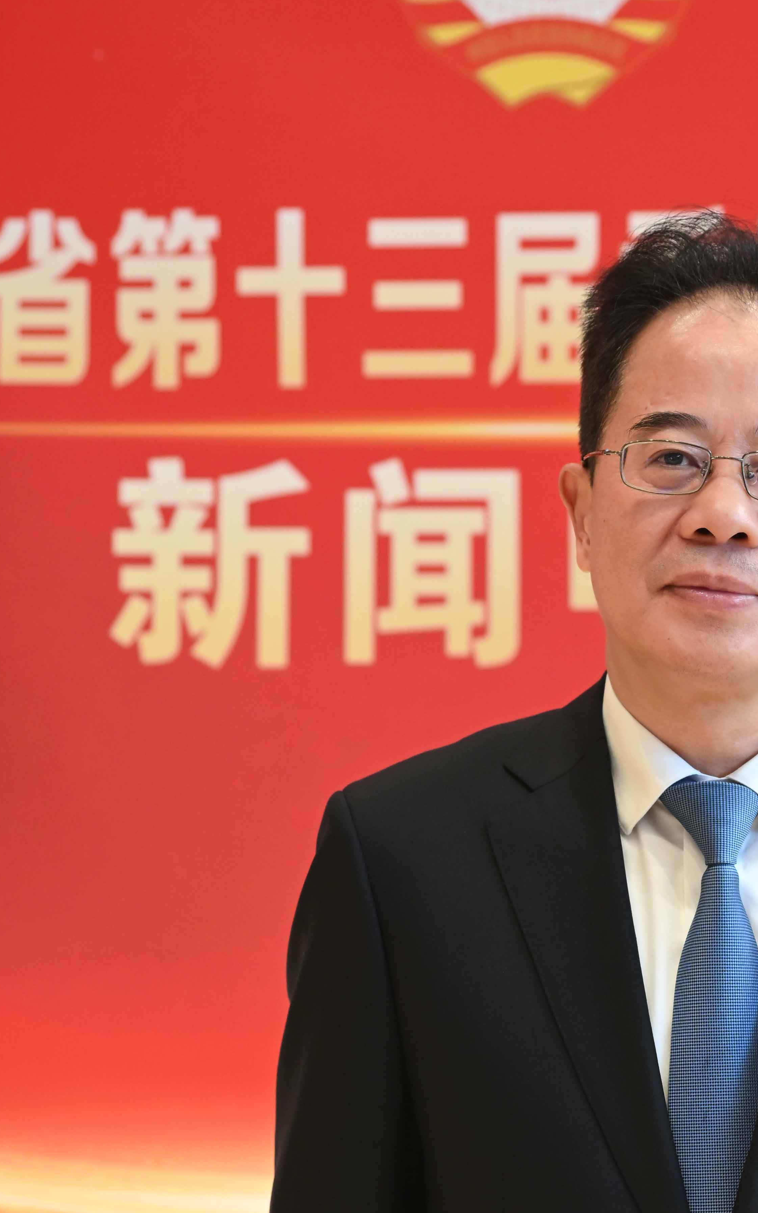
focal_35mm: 101
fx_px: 3339
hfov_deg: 12.9
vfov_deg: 20.6
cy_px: 612
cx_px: 669
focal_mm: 59
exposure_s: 1/125
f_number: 4
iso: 2000
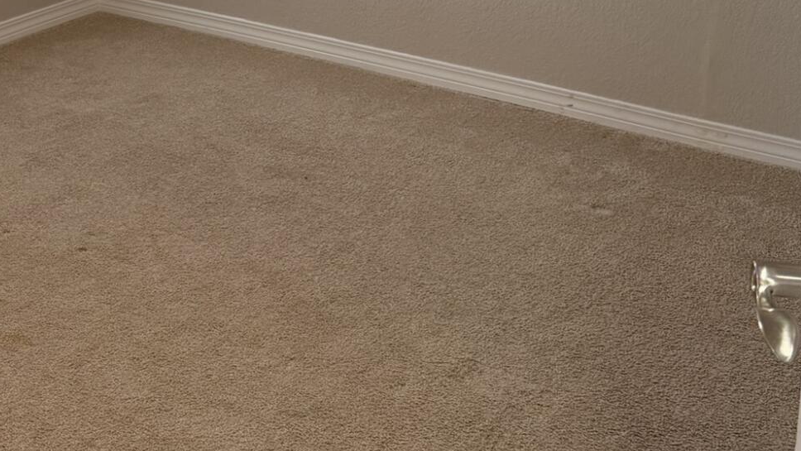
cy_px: -119
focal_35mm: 54
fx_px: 1147
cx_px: 285
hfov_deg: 38.2
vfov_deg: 20.5
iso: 320
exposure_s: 1/120
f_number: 1.78
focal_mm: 6.76
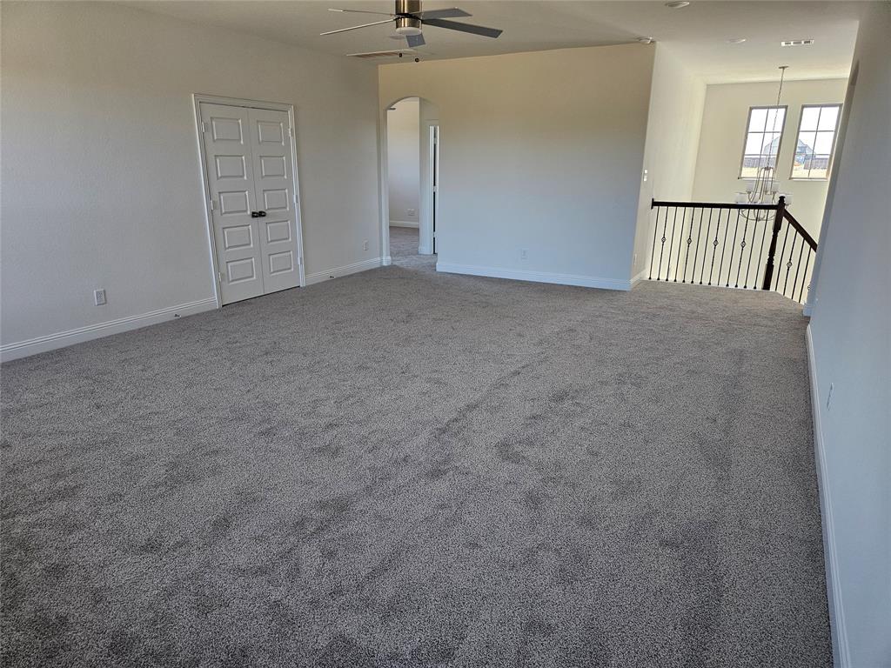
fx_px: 592
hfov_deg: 73.9
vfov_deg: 58.9
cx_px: 446
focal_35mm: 23
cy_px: 334
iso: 320
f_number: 1.8
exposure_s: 1/359
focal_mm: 5.4
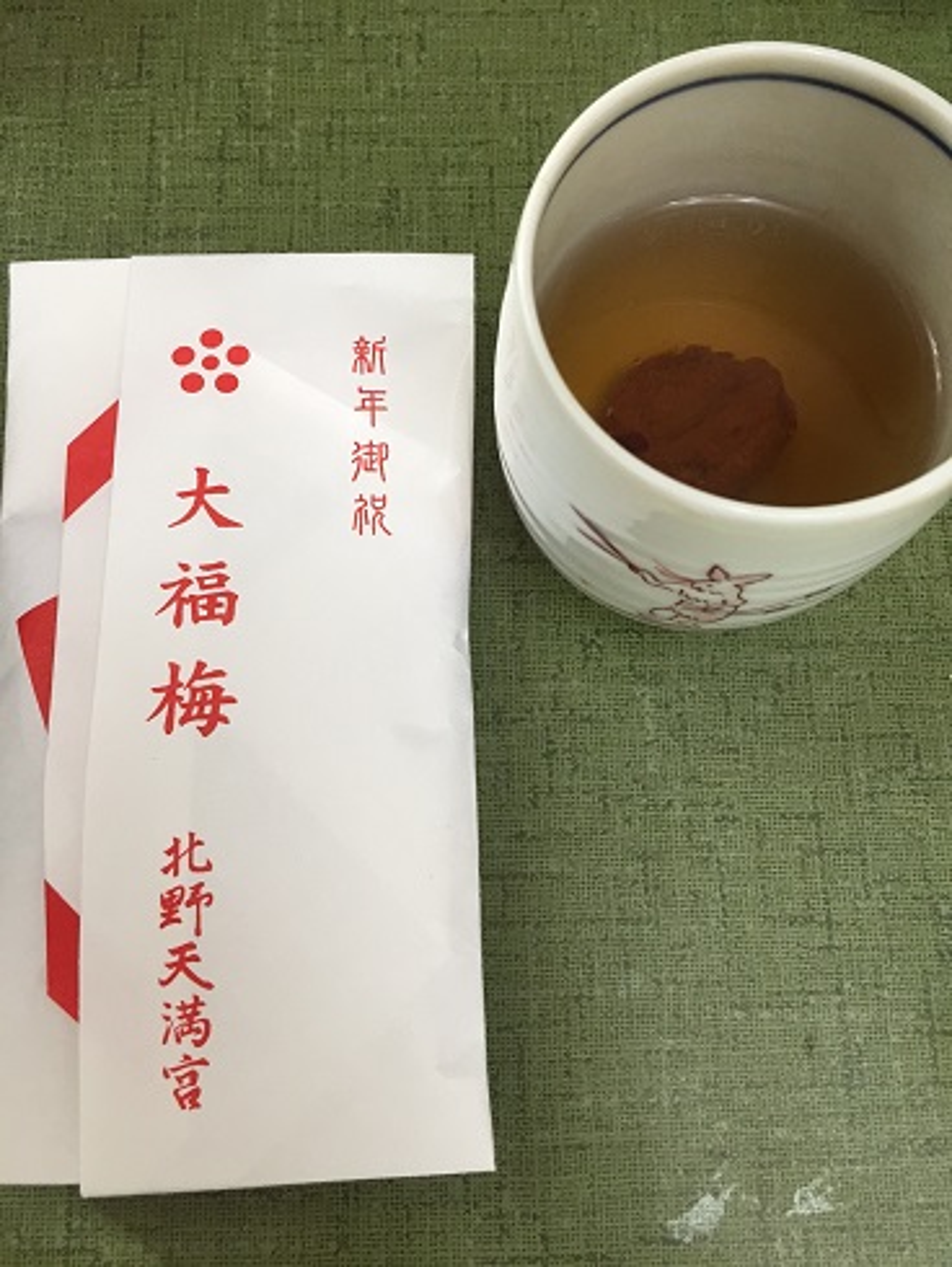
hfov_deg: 48.3
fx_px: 1062
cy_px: 634
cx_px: 476
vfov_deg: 61.6
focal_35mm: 29
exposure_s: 1/30
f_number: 2.2
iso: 50
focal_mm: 4.15
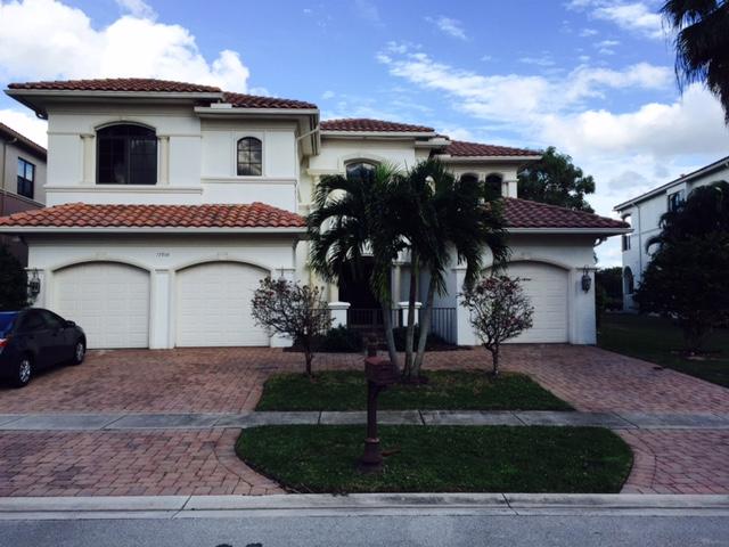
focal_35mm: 29
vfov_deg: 48.2
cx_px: 364
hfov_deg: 61.7
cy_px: 274
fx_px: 611
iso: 32
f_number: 2.2
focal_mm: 4.15
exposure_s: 1/1276
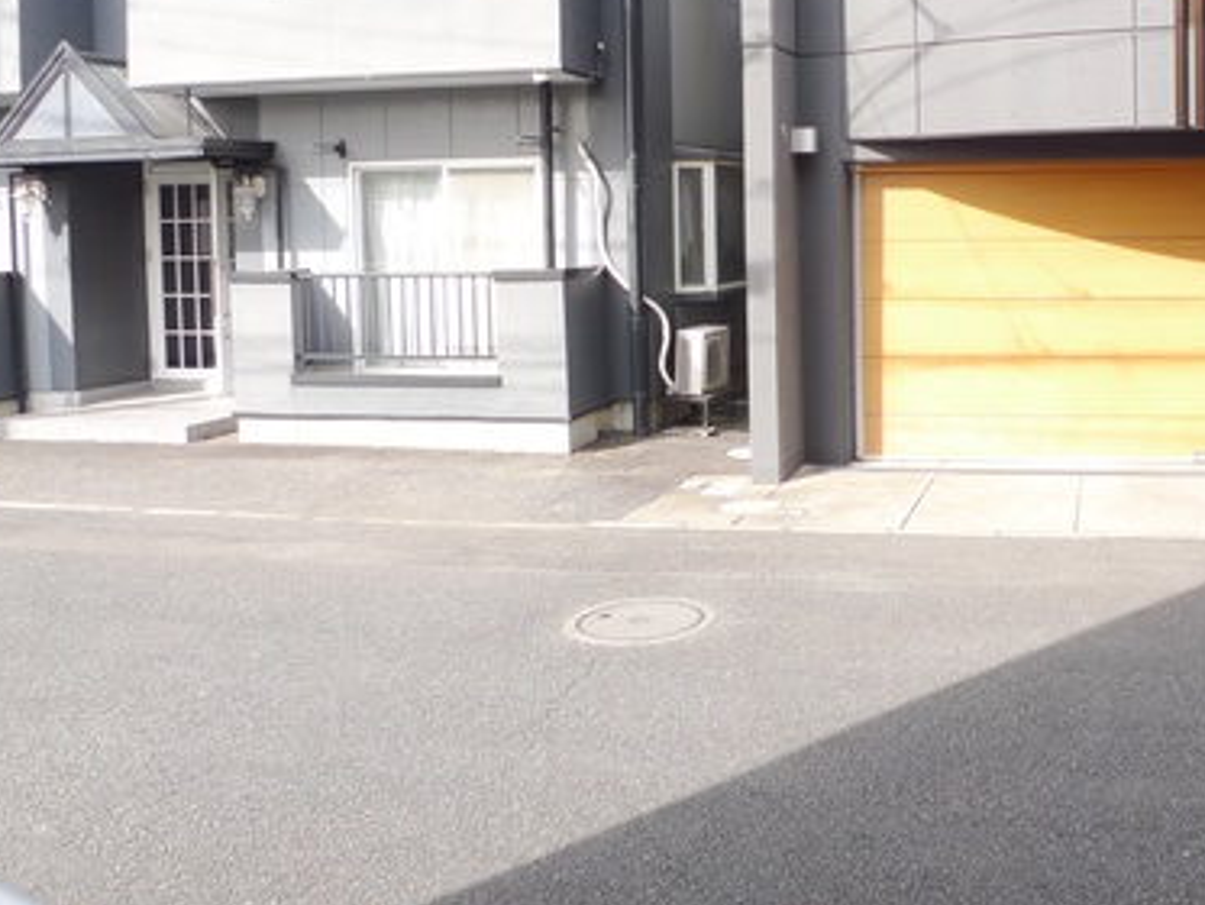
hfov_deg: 40.7
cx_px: 927
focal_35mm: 45
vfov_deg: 31.9
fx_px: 1567
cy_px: 283
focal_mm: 5.1
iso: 80
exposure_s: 1/320
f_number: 2.8
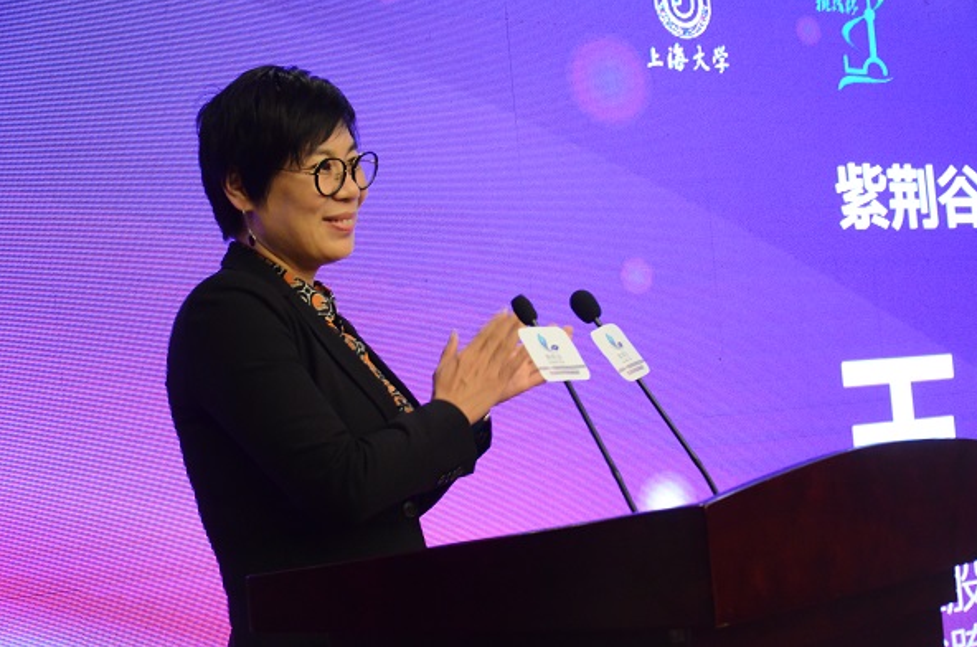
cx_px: 493
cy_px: 321
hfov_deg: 27.8
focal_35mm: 73
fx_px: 1977
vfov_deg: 18.6
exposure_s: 1/50
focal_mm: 48
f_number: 4.8
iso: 3200
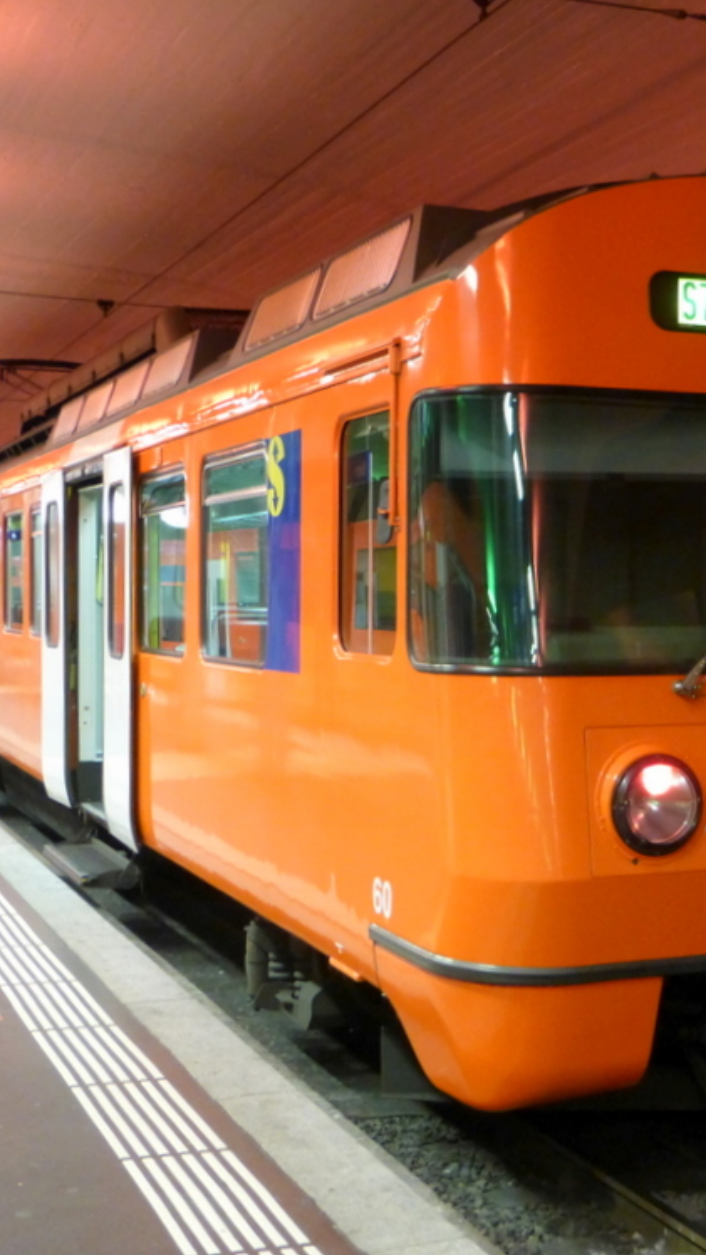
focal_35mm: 51
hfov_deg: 23.1
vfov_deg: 40.6
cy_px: 628
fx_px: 1697
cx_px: 579
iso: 400
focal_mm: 6.1
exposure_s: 1/6
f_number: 3.7
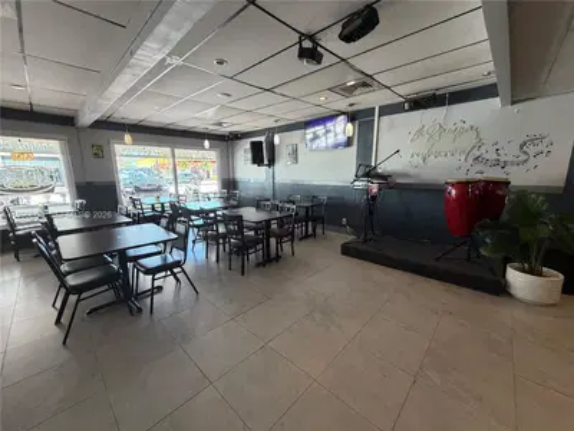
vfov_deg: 85.7
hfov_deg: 102.1
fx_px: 232
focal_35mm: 14
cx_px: 287
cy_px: 216
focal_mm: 2.22
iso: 320
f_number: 2.2
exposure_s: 1/120
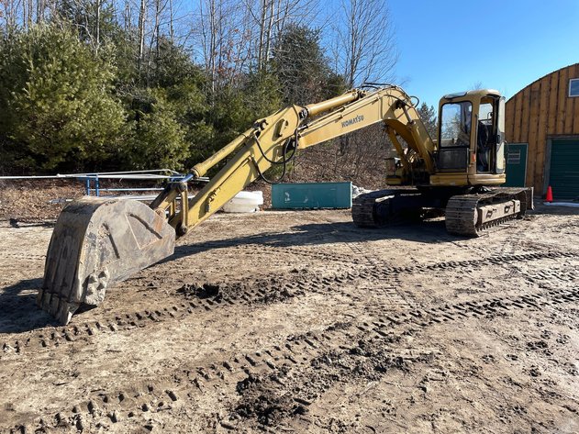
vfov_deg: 53.0
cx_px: 290
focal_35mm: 26
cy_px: 217
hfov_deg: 67.3
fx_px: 435
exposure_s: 1/2398
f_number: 1.6
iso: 32
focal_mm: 4.2
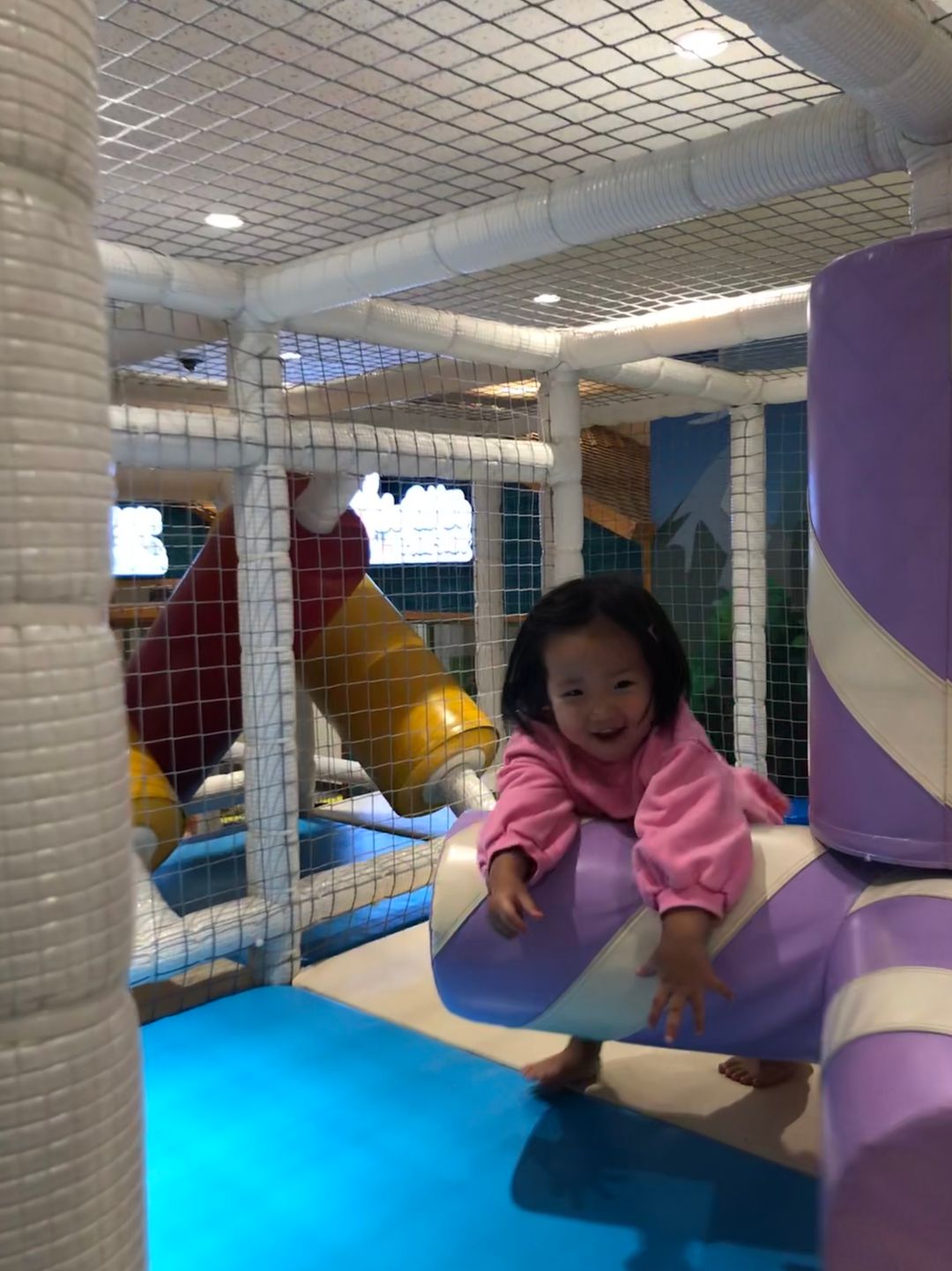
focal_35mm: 28
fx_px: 1027
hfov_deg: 49.7
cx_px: 476
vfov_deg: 63.5
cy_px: 636
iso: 25
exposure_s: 1/30
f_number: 1.8
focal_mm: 4
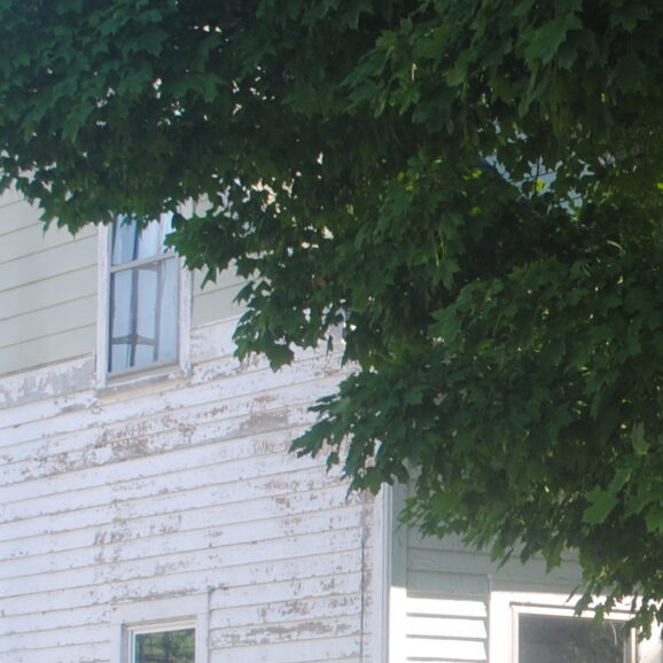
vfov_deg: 11.8
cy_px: 621
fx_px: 3185
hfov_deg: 11.5
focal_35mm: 147
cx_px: 881
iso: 140
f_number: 5.6
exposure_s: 1/125
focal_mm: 26
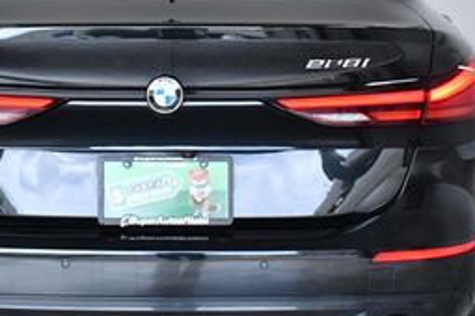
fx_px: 1293
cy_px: 74
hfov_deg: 20.8
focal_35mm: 98
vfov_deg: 13.9
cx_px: 164
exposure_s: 1/400
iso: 2500
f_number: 10
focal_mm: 26
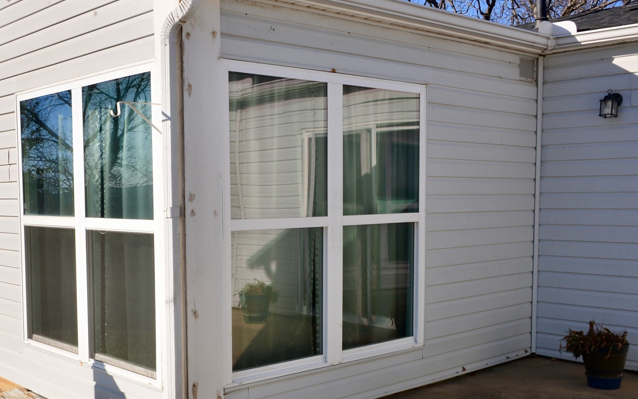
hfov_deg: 44.9
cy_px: 266
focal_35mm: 44
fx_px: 765
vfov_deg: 29.0
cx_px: 238
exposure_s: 1/200
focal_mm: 28
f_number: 18
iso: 320
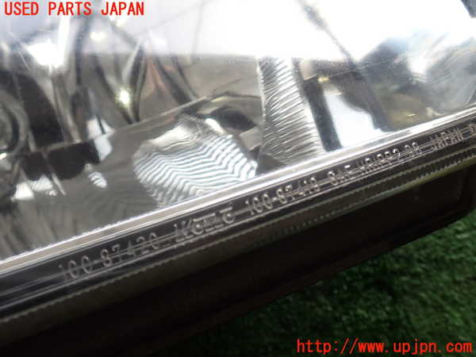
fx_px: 495
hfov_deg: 51.4
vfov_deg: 39.7
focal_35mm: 36
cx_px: 238
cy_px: 178
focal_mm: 6.37
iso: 100
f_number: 3.5
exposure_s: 1/80
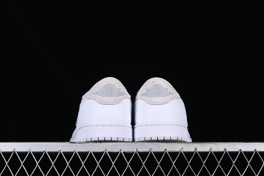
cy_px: 88
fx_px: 550
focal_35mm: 75
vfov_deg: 18.2
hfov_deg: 27.0
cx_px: 132
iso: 160
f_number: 8
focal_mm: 50
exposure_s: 1/80
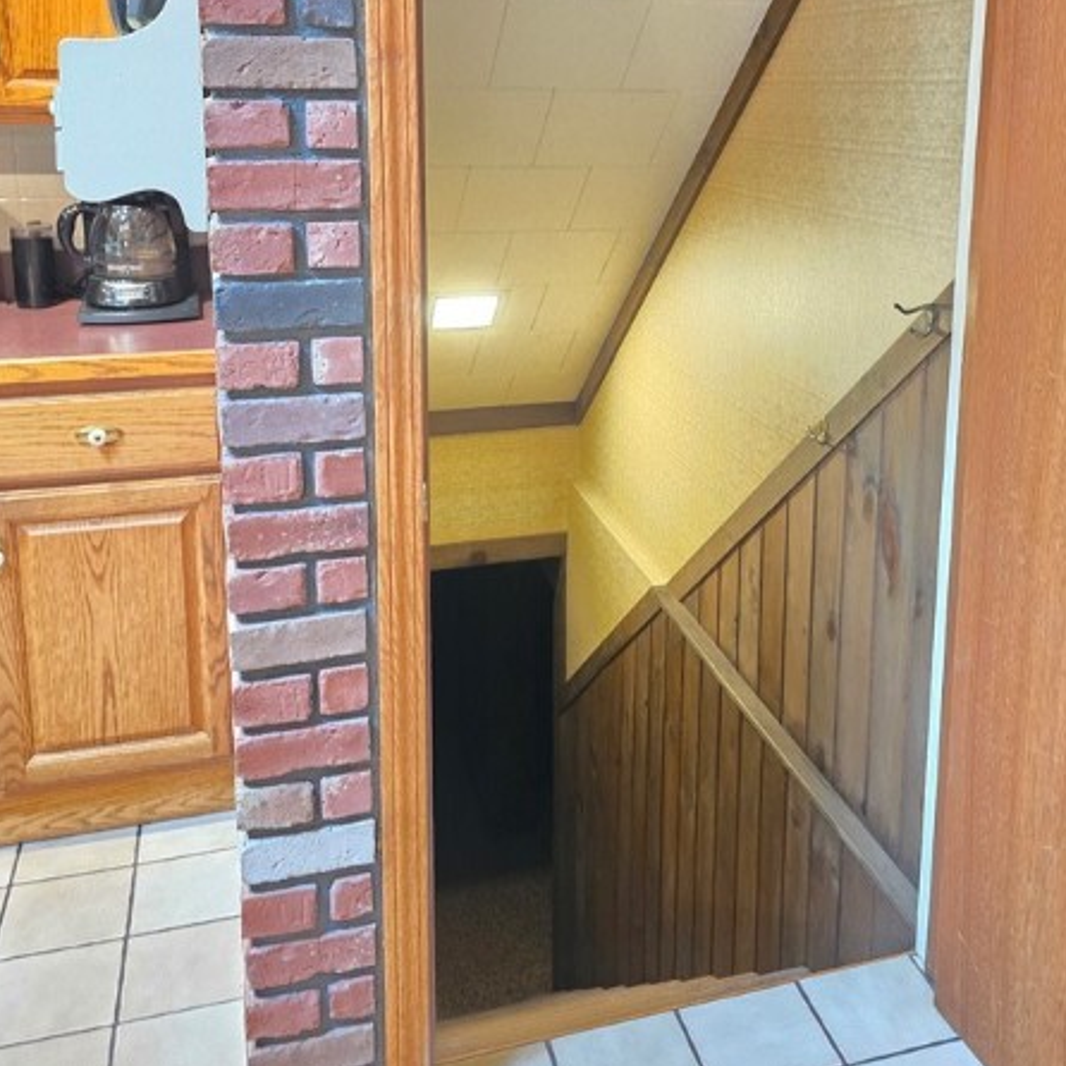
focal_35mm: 35
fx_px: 1219
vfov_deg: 45.7
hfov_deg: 46.8
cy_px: 277
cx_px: 669
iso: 1600
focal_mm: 6.3
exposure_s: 1/24
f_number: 1.7
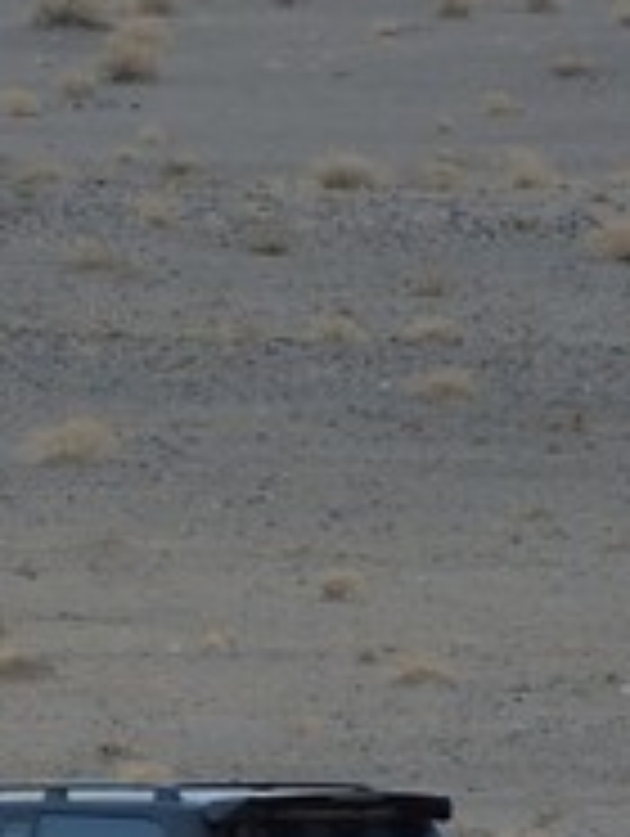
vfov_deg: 1.2
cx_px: -2124
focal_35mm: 1651
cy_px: 22
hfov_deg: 0.9
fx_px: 39972
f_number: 7.1
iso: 400
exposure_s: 1/160
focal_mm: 200
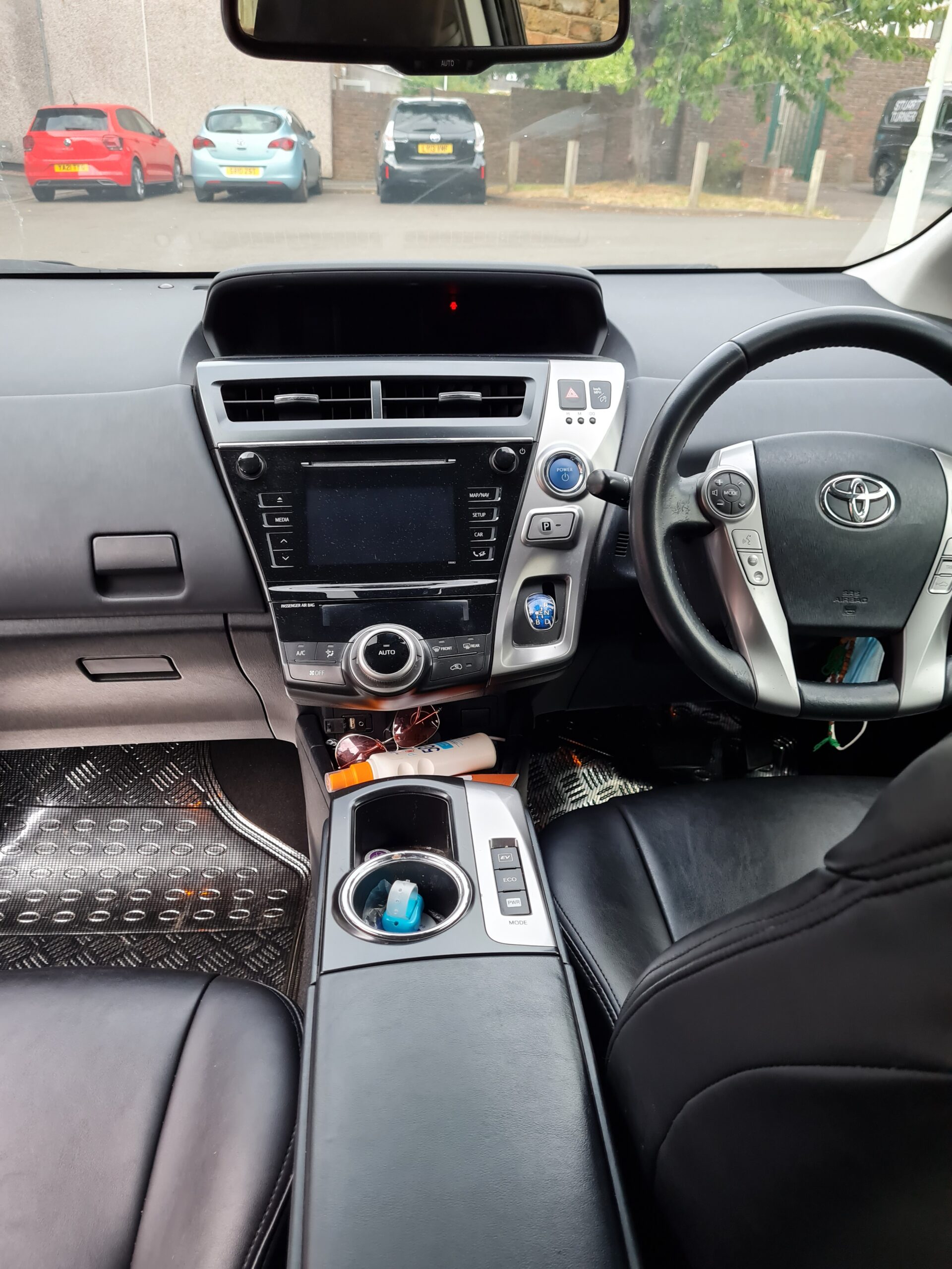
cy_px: 634
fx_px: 953
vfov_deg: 67.3
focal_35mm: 26
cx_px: 476
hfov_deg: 53.1
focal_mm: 5.4
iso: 125
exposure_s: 1/100
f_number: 1.8
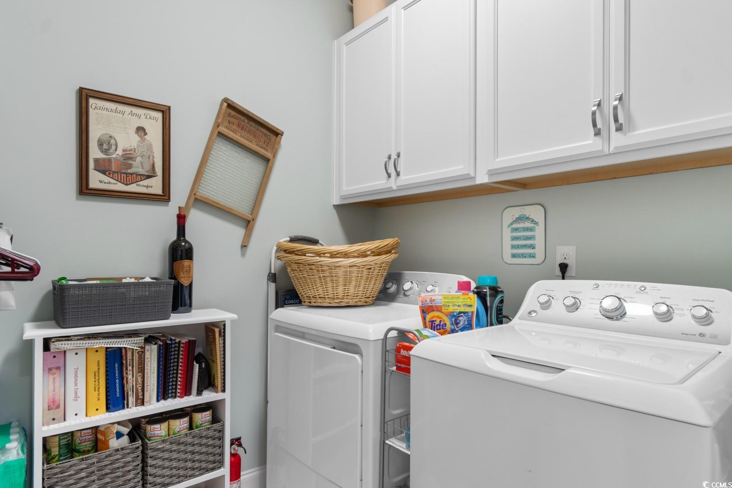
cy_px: 244
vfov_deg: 64.6
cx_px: 366
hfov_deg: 86.9
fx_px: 386
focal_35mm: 19
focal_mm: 13
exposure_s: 1.6
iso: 100
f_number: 5
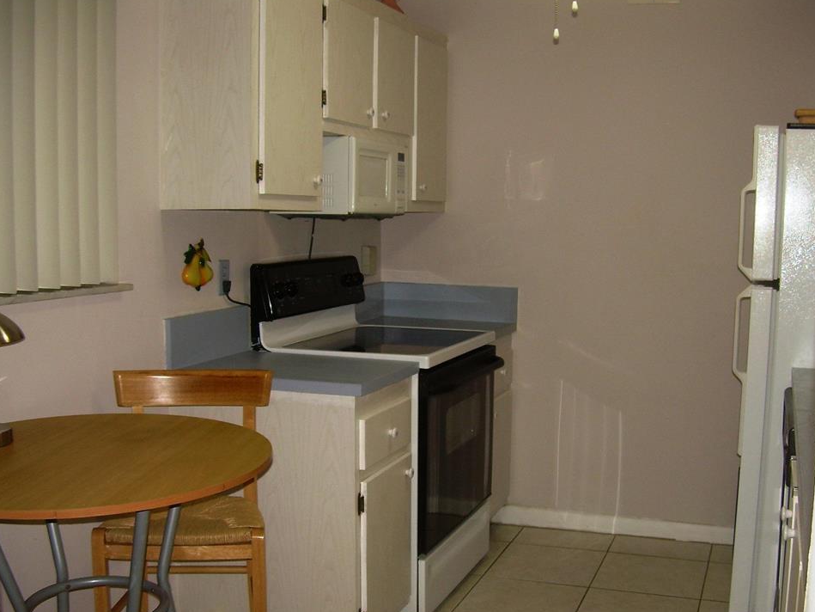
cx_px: 408
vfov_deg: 35.1
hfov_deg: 45.8
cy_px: 319
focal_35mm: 41
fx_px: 965
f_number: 2.8
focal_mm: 6.3
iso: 50
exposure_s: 1/60
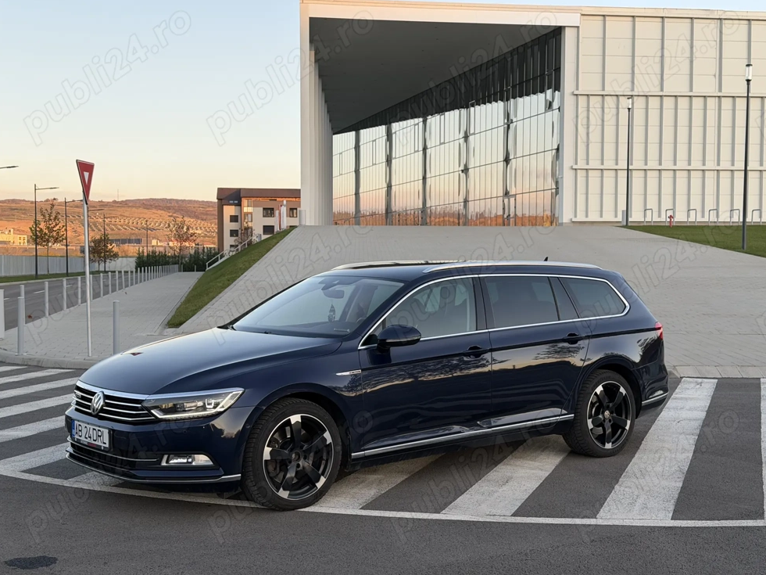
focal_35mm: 49
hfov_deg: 38.9
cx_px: 381
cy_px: 286
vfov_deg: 29.7
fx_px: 1084
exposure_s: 1/570
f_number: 1.78
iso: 64
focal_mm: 6.76
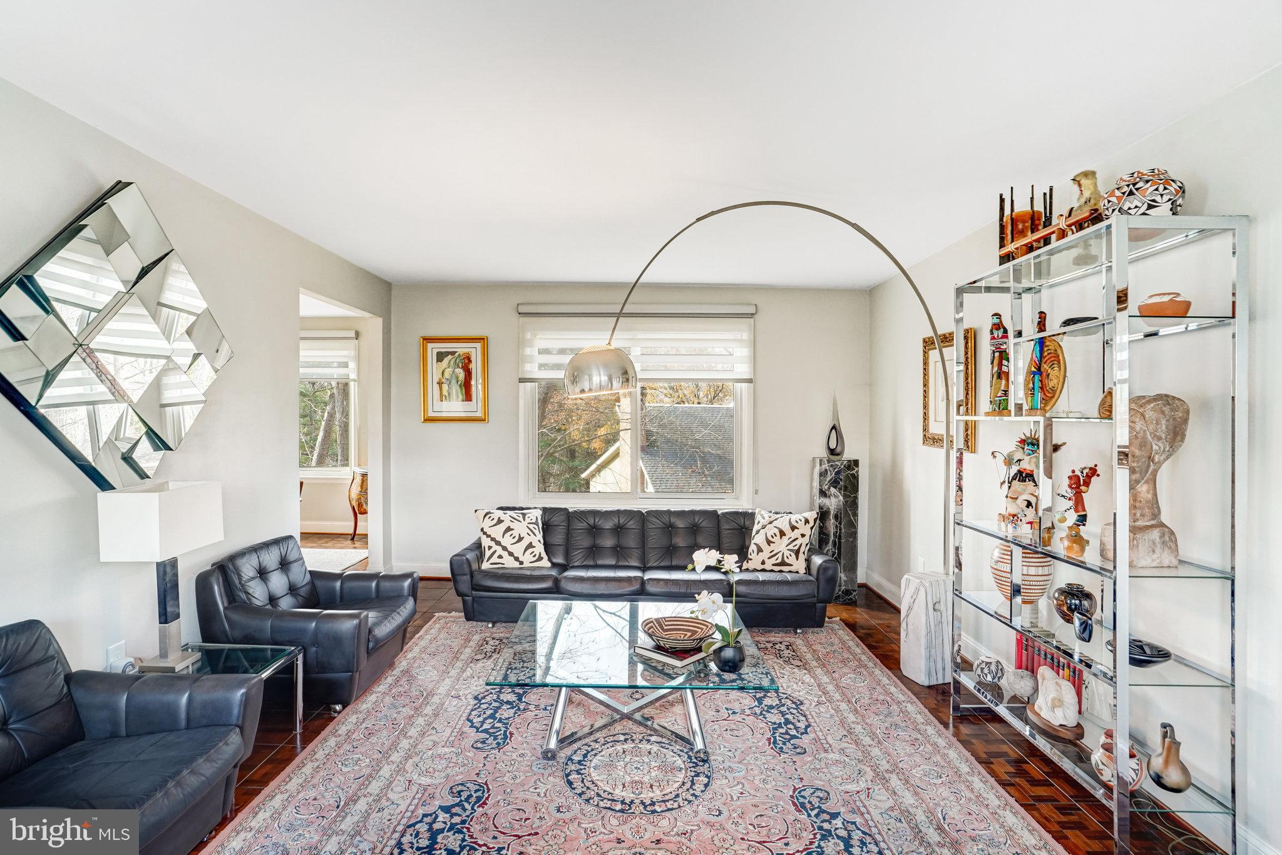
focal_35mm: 17
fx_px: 605
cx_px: 641
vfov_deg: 70.5
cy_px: 428
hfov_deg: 93.3
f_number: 8
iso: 1250
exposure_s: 1/10
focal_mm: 17
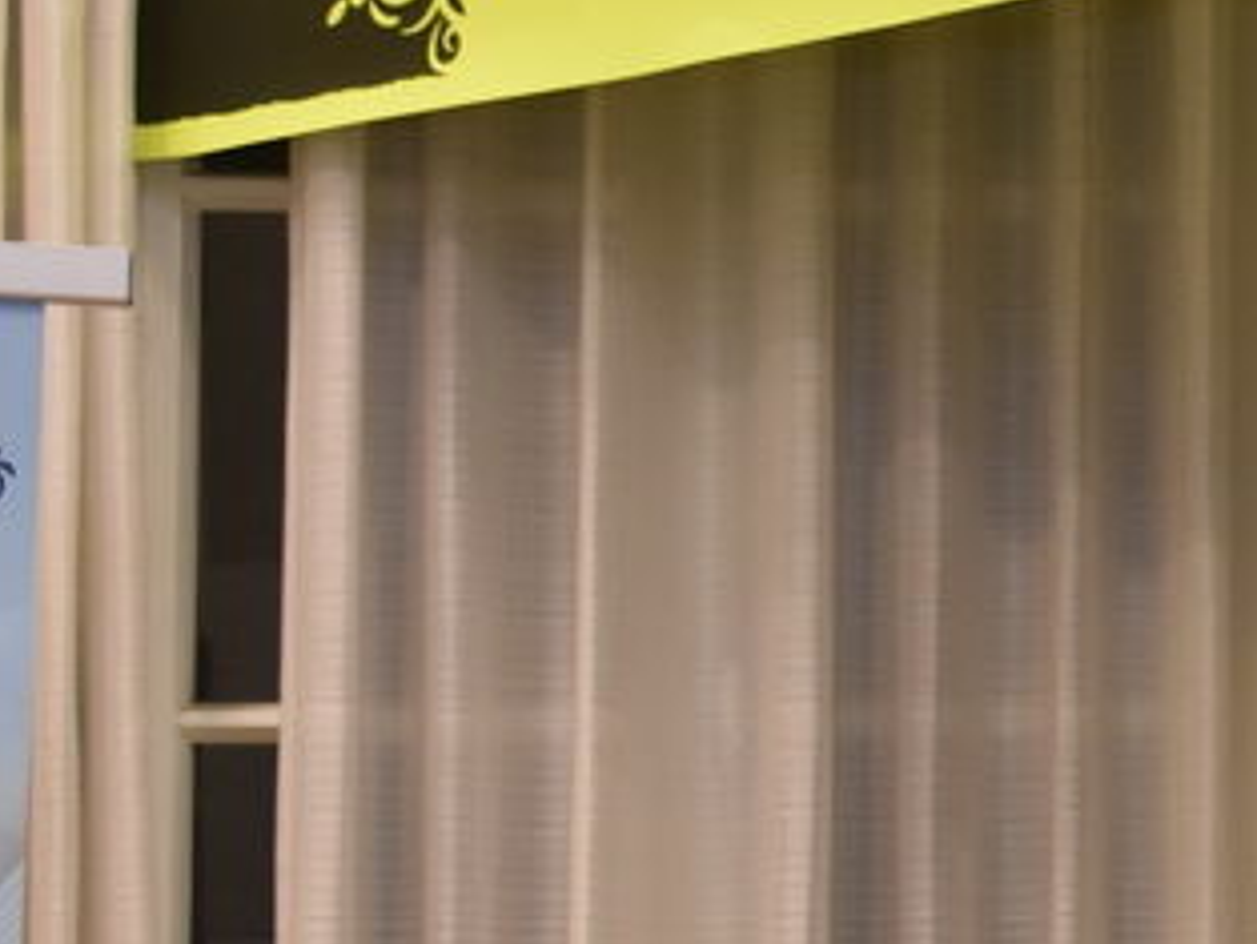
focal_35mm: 174
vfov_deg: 8.5
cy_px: 637
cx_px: 2671
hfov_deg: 10.3
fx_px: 6326
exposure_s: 1/60
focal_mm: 27
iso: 1000
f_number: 5.6
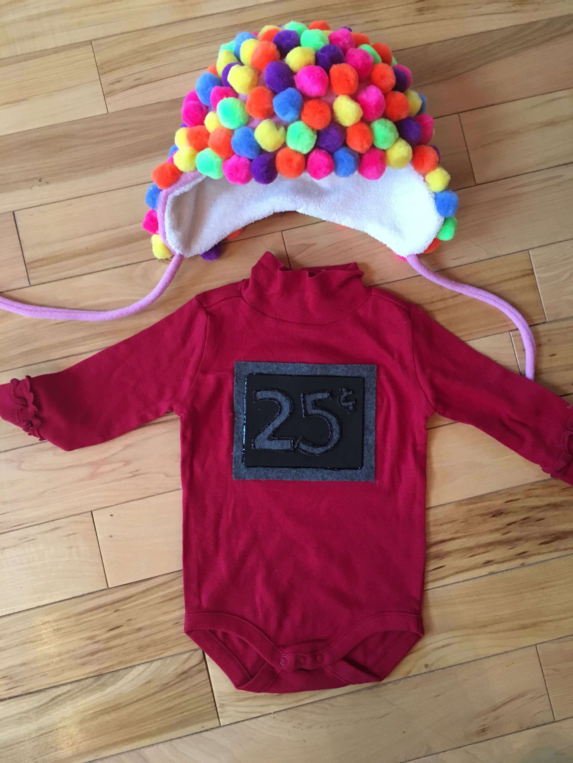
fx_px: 640
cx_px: 286
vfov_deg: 61.7
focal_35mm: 29
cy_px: 382
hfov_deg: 48.2
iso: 200
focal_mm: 4.15
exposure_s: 1/17
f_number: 2.2
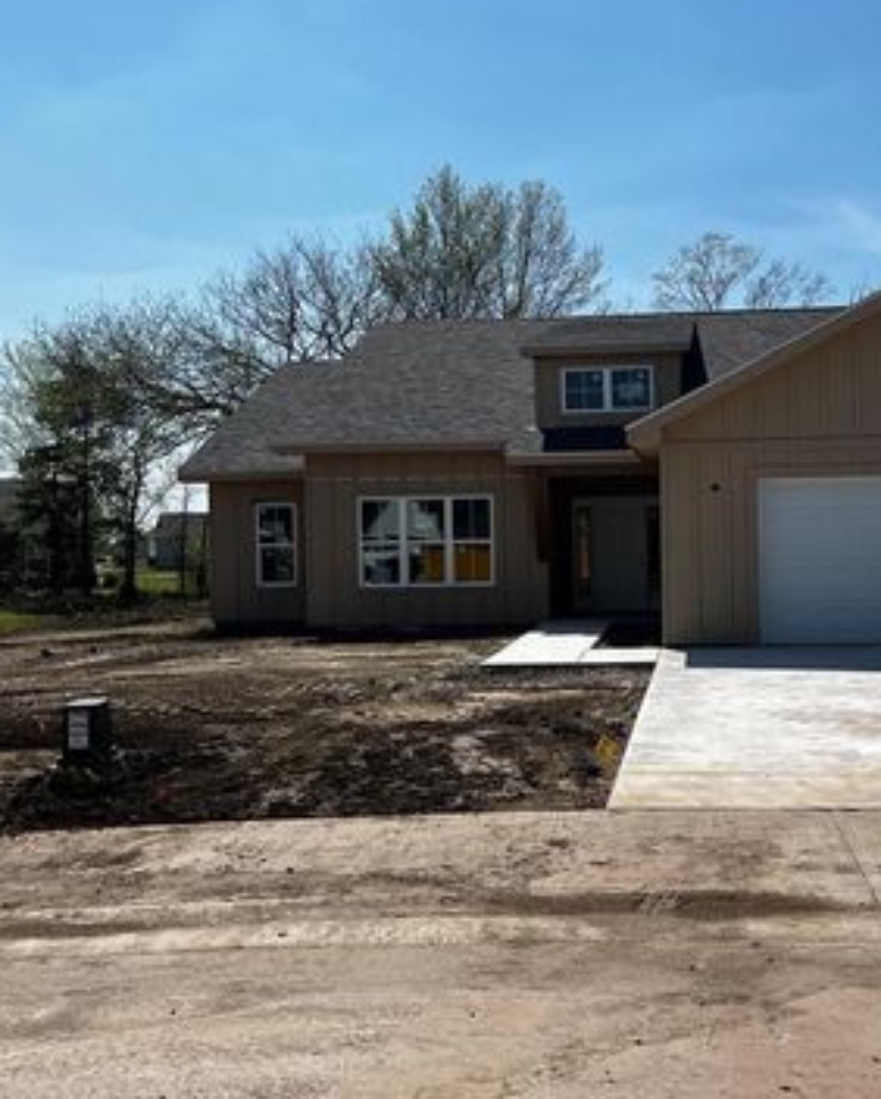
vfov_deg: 50.3
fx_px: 1172
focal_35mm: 36
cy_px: 539
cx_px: 622
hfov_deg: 40.4
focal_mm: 5.1
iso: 50
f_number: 1.6
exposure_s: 1/5848
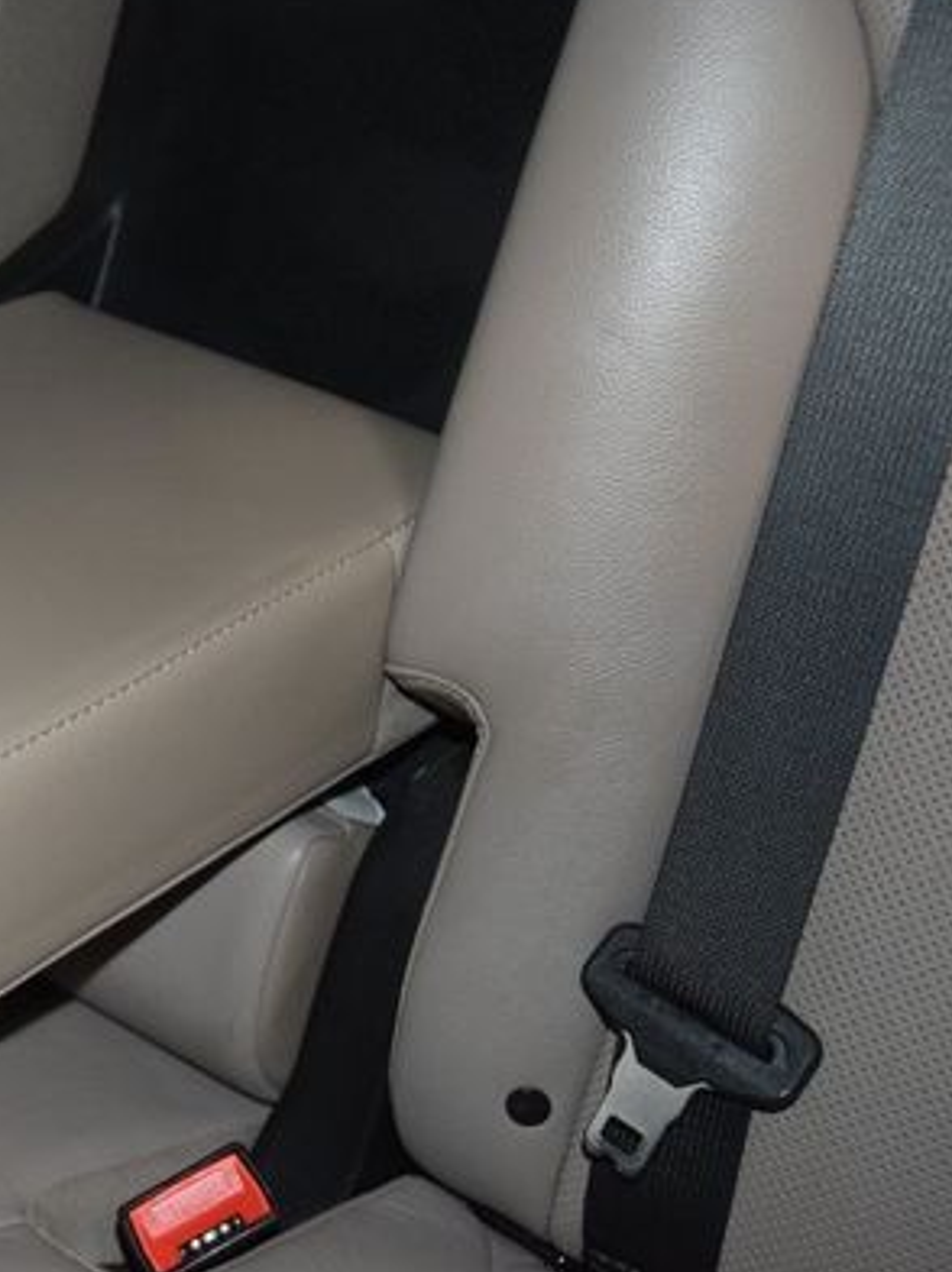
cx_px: -78
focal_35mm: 59
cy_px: 646
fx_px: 2159
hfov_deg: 23.4
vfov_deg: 32.8
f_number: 3.8
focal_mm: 25
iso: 1400
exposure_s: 1/100
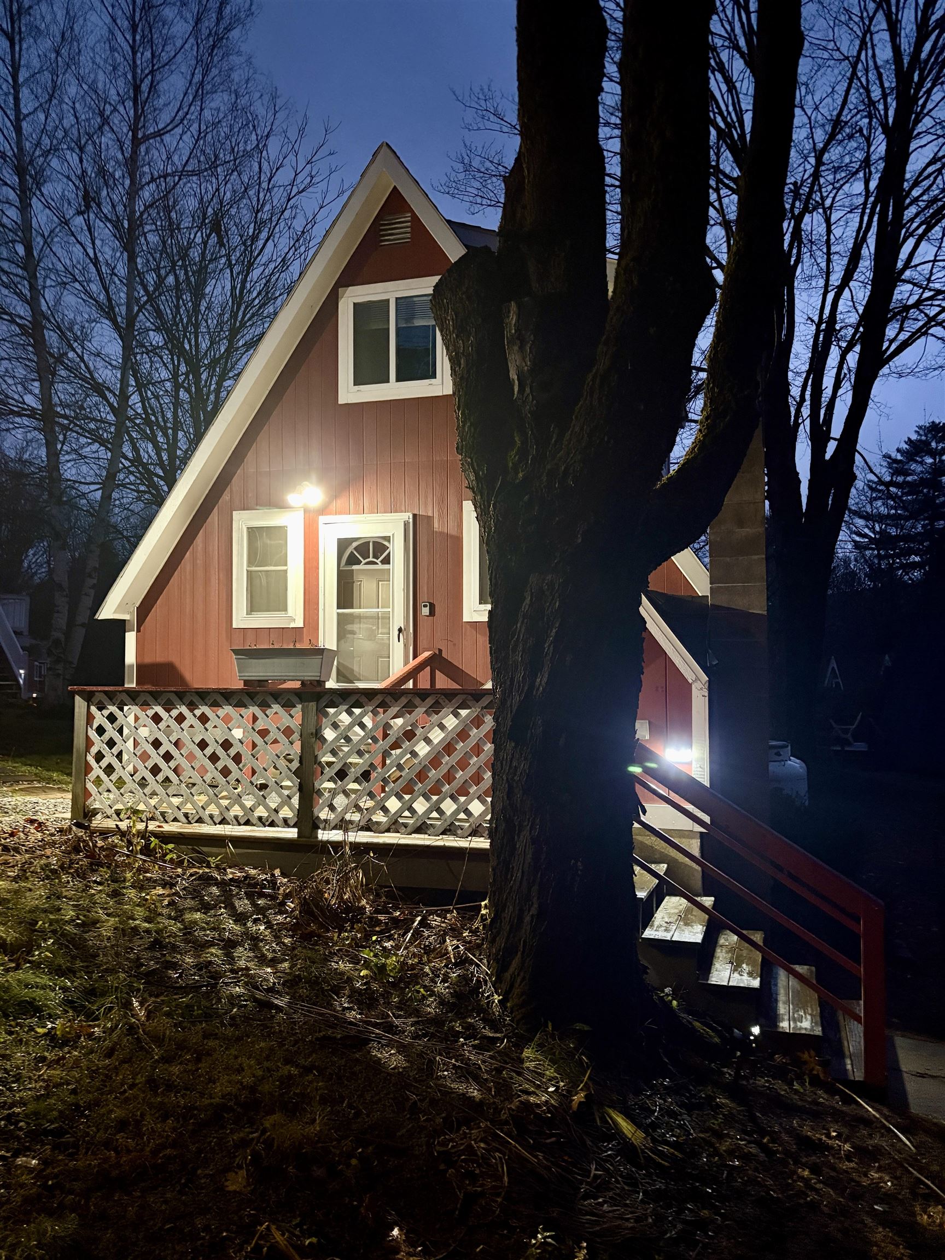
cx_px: 472
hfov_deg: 53.1
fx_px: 946
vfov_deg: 67.3
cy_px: 630
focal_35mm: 26
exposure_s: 1/24
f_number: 1.6
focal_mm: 5.96
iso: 800
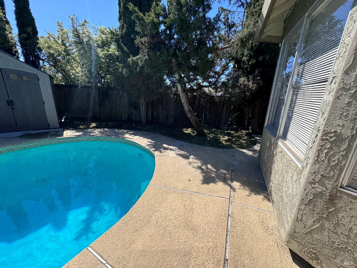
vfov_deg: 85.7
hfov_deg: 102.1
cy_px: 134
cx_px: 178
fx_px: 144
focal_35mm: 14
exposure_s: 1/1034
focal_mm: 2.22
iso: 50
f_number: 2.2
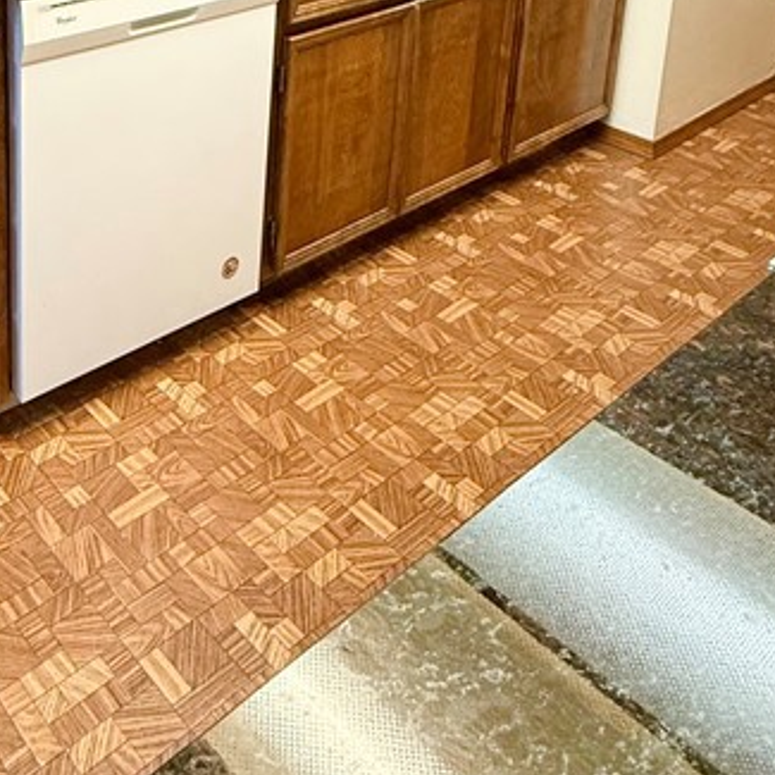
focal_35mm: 39
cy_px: -93
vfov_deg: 35.9
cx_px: 81
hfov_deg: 39.8
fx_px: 988
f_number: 2.2
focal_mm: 2.22
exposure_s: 1/60
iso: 500
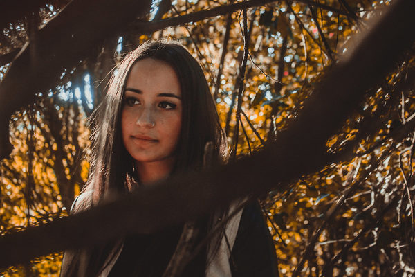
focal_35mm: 52
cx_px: 208
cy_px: 138
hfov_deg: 37.9
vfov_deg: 25.8
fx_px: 605
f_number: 4.5
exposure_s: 1/40
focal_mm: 35
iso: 100
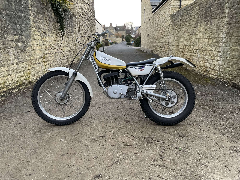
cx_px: 120
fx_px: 180
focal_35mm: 26
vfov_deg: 53.1
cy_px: 90
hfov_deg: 67.3
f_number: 1.6
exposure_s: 1/117
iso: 125
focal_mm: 4.2
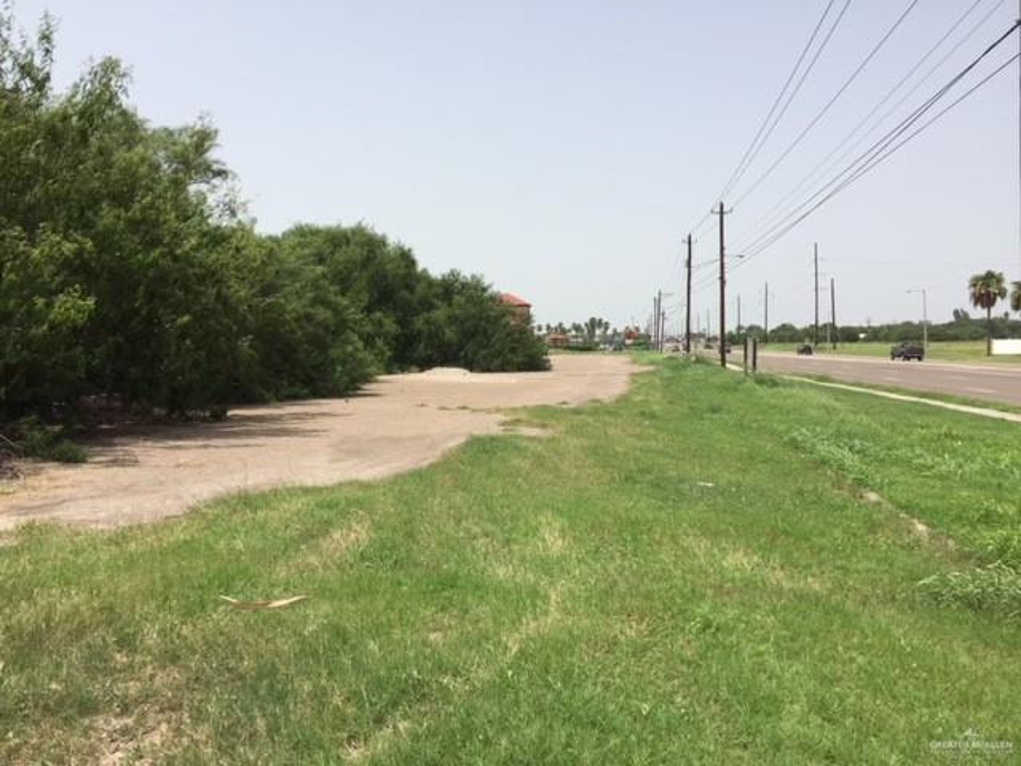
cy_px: 383
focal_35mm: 29
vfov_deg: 48.2
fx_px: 855
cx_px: 510
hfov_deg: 61.7
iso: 32
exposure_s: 1/1980
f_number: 2.2
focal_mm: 4.15
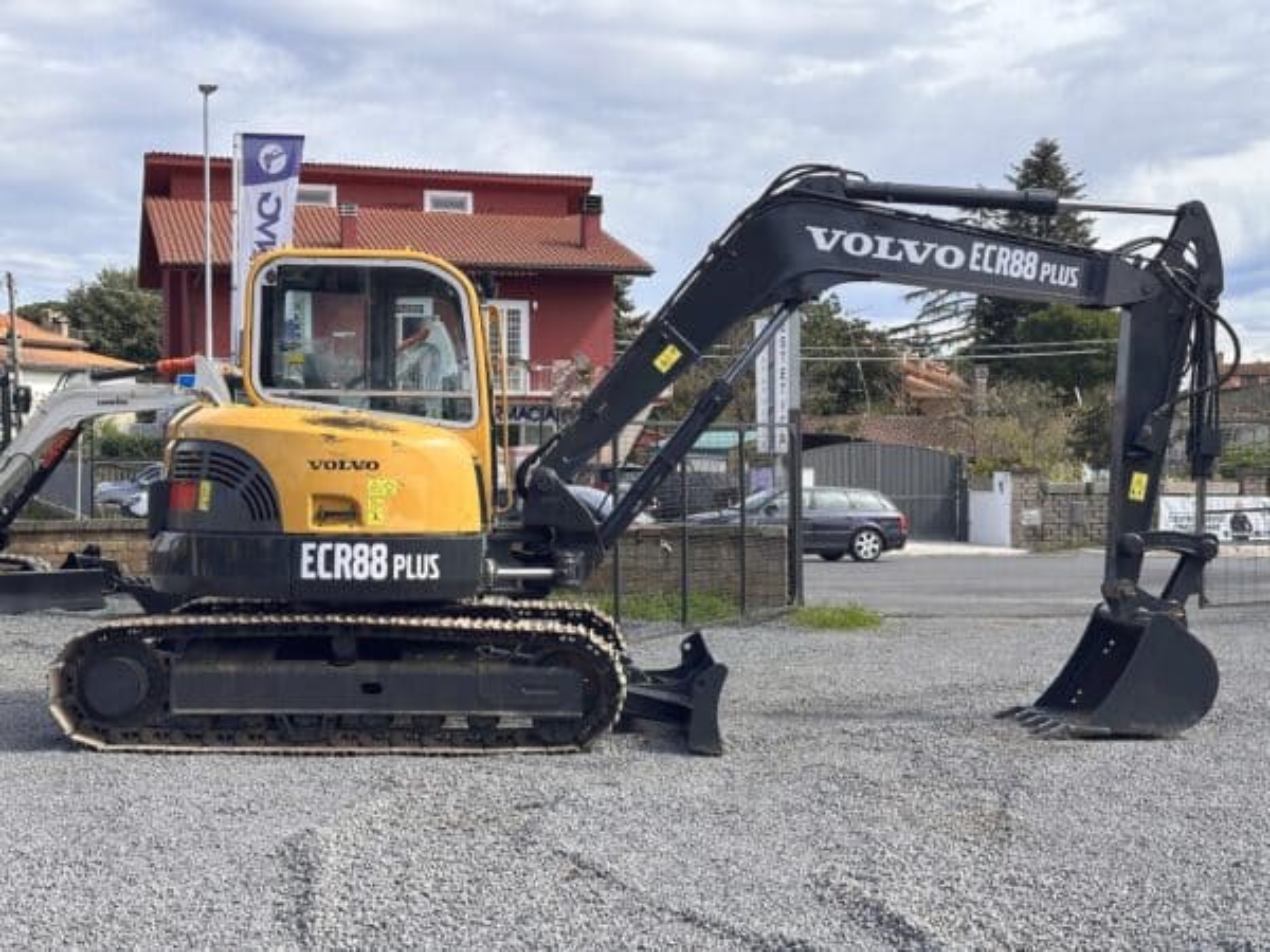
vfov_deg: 30.3
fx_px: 1761
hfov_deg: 39.7
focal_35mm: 48
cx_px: 635
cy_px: 476
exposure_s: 1/2358
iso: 64
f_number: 1.78
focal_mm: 6.86
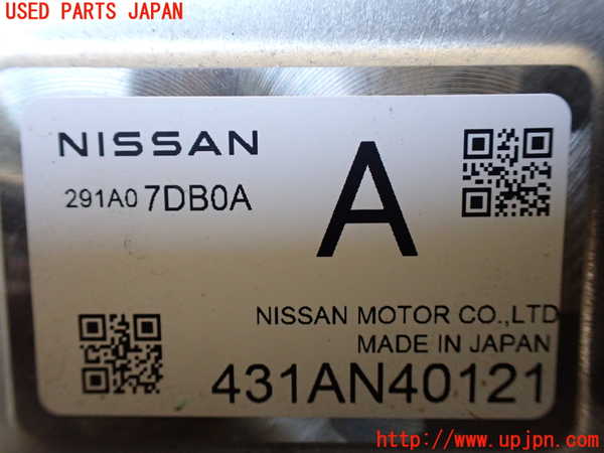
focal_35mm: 30
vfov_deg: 46.8
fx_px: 523
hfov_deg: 60.0
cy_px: 226
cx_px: 302
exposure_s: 1/125
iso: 640
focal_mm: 5.4
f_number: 2.3
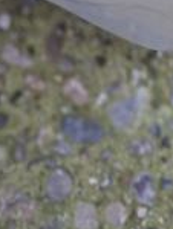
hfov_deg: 9.6
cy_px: -298
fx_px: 1017
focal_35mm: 153
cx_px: -23
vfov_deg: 11.1
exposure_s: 1/100
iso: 200
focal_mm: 5.54
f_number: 1.8
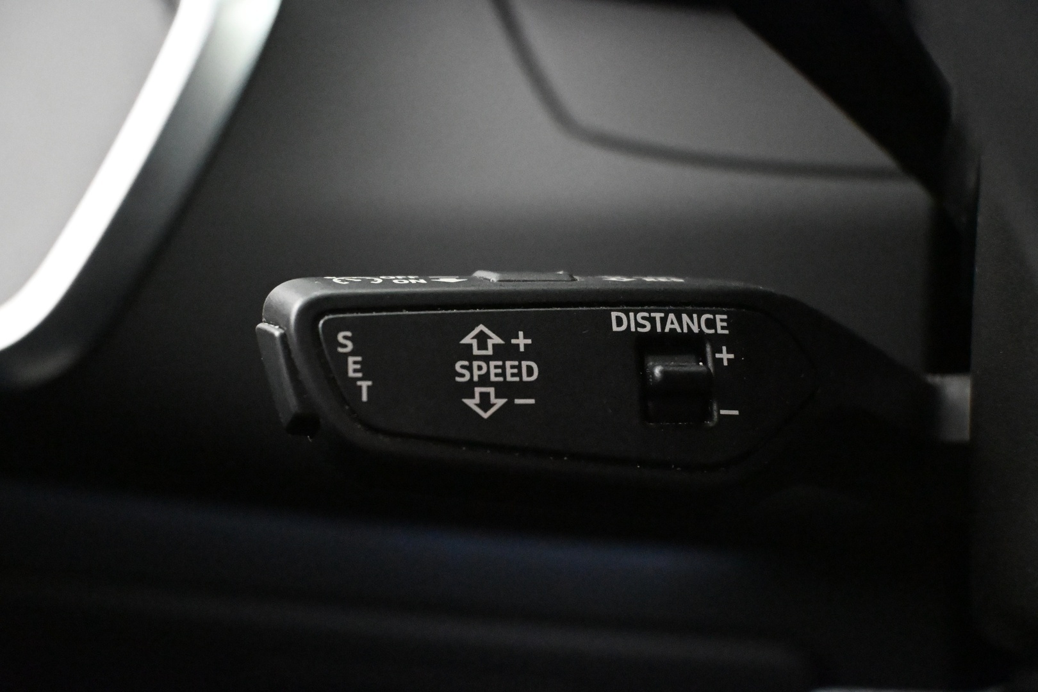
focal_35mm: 56
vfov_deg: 24.4
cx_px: 519
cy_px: 346
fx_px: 1600
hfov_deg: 35.9
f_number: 5.3
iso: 12800
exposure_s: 1/25
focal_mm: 37
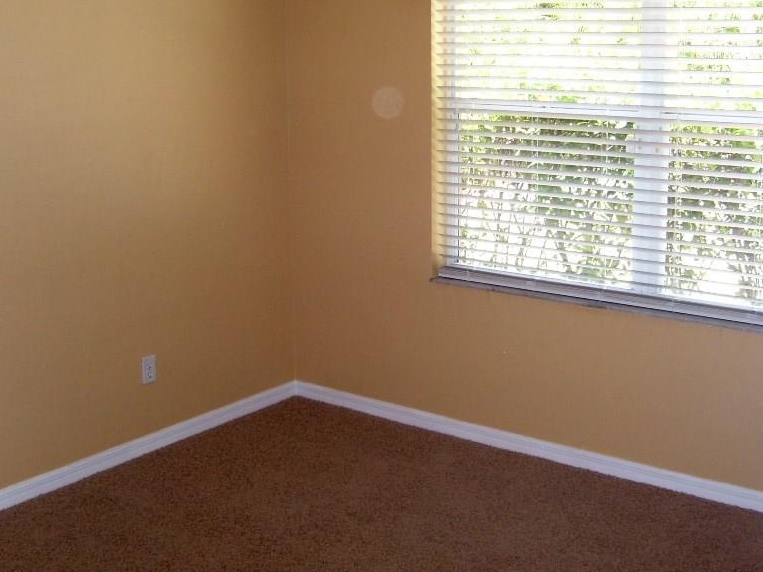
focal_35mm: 47
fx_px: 1036
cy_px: 201
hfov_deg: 40.4
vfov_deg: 30.7
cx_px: 413
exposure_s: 1/45
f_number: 2.8
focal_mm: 5.8
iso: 100
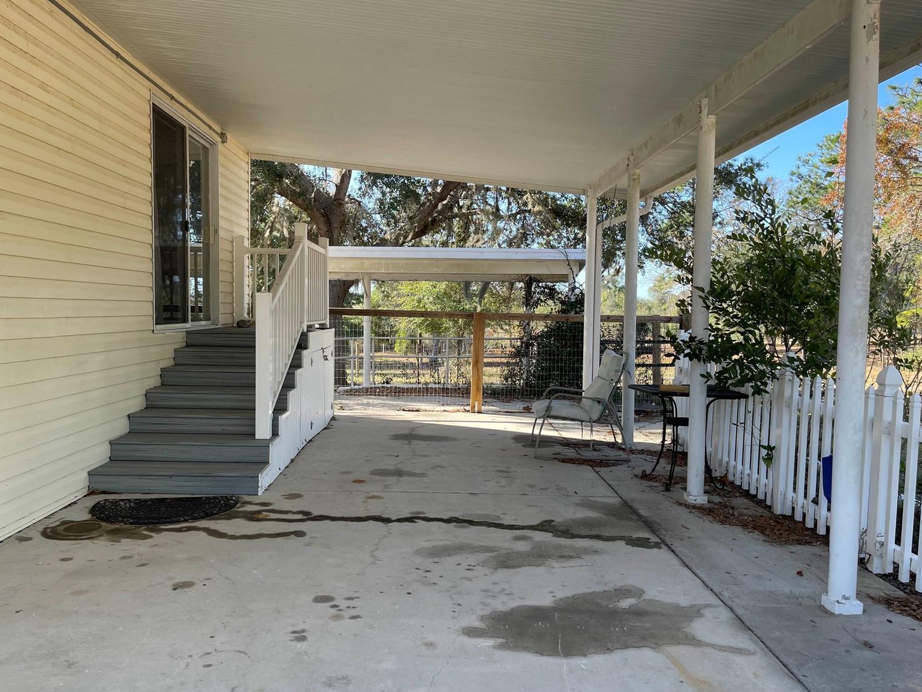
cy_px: 347
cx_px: 465
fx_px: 693
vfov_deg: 53.1
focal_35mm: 26
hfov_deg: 67.3
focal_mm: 5.1
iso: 32
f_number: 1.6
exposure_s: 1/397
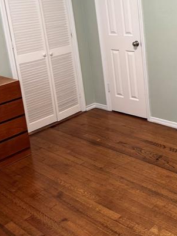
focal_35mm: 46
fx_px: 313
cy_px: 61
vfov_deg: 40.2
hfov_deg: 30.4
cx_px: 153
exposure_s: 1/60
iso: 200
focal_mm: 6.76
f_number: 1.78
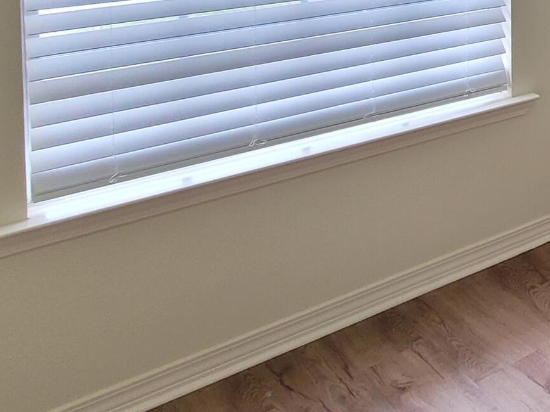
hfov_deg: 25.6
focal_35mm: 45
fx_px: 715
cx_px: 896
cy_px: -132
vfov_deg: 26.8
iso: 125
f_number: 2.2
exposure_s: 1/60
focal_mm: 2.2
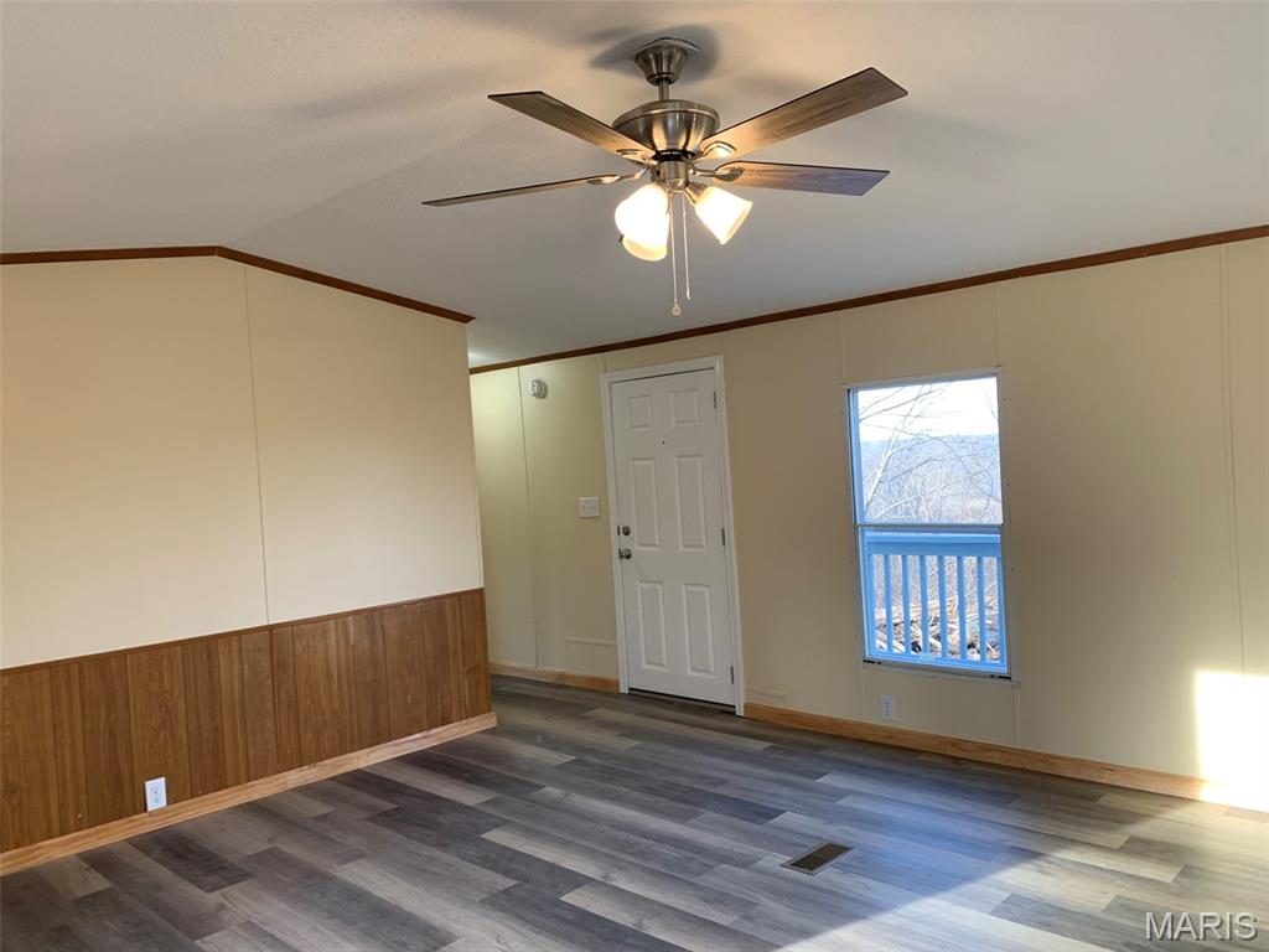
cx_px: 634
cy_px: 476
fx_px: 953
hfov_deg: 67.3
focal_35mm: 26
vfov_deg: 53.1
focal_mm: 4.25
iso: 80
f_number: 1.8
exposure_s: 1/120
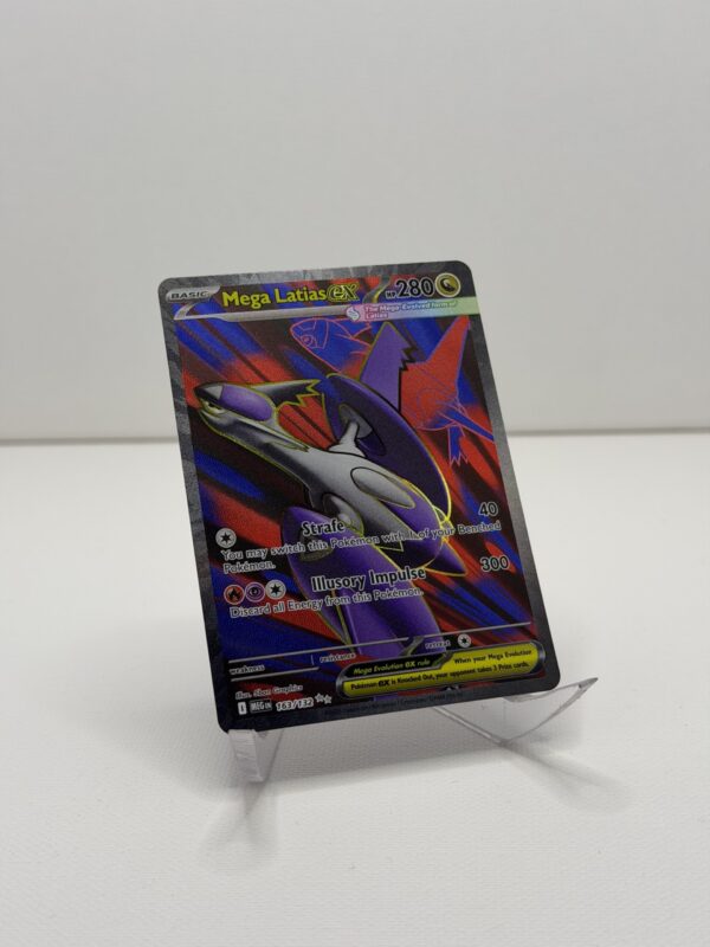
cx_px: 355
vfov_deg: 39.7
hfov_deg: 30.3
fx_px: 1313
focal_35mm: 48
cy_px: 474
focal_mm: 6.76
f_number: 1.78
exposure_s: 1/119
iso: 64
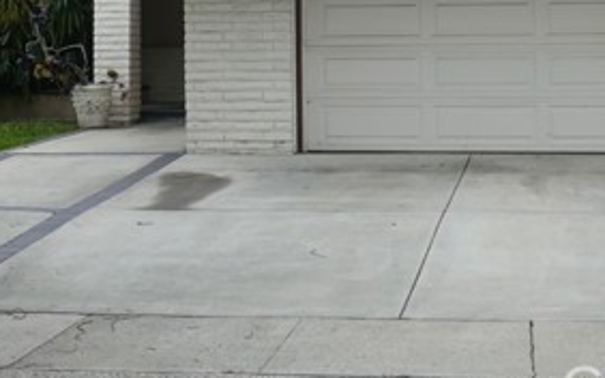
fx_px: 1335
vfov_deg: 15.6
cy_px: -42
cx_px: 296
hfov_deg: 25.5
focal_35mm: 81
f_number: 3.4
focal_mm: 12.7
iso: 125
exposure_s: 1/400
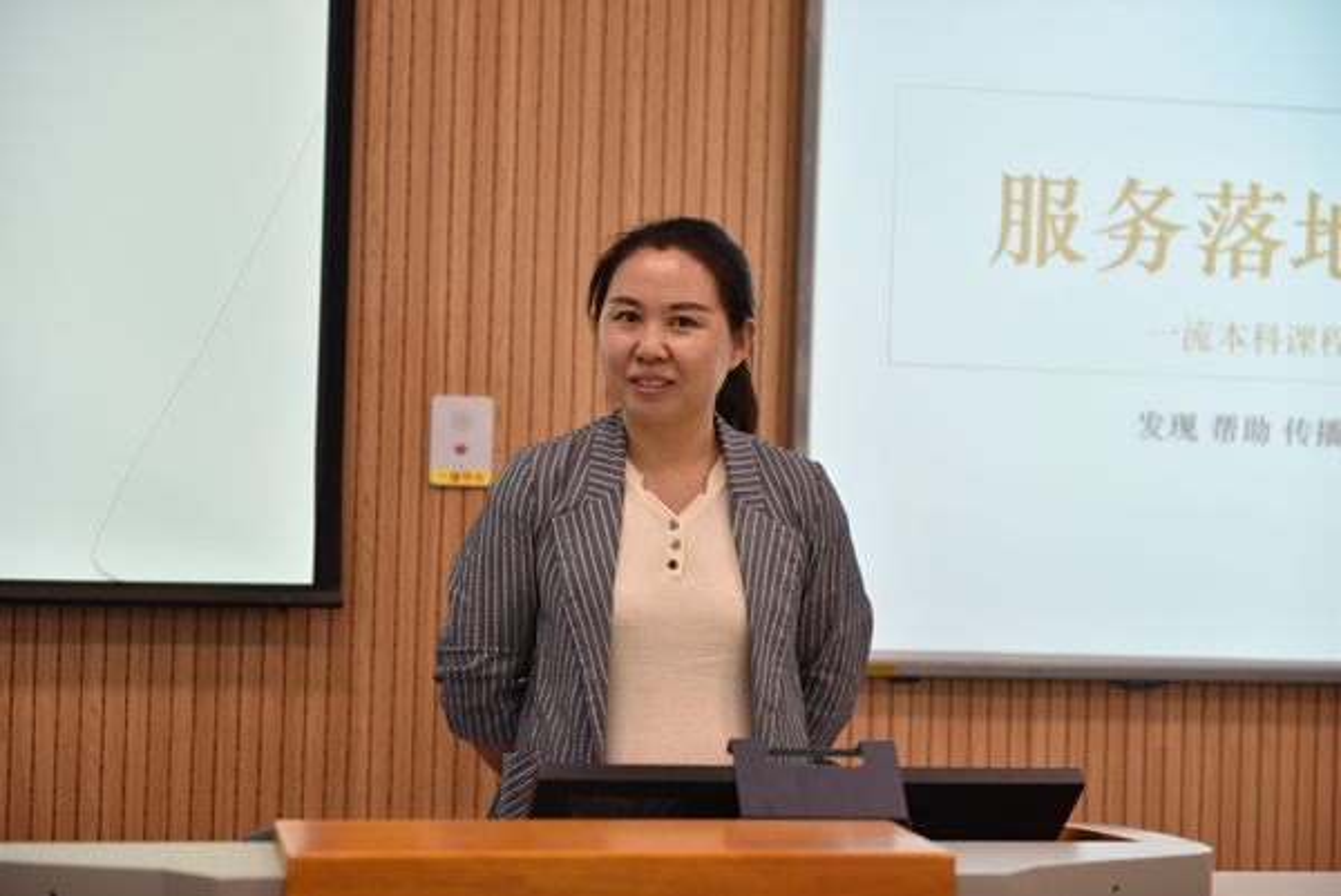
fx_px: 2609
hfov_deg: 28.8
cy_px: 448
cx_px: 670
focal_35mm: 70
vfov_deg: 19.5
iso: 800
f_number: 2.8
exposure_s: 1/200
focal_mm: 70
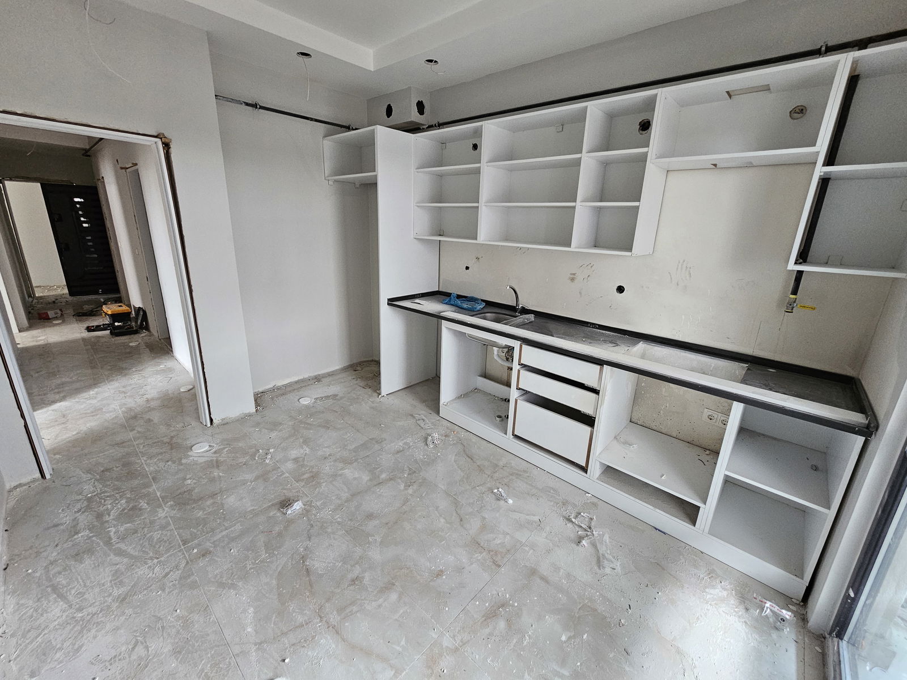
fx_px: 341
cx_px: 454
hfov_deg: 106.2
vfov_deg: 89.9
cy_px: 340
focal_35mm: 13
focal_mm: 2.2
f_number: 2.2
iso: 400
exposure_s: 1/60
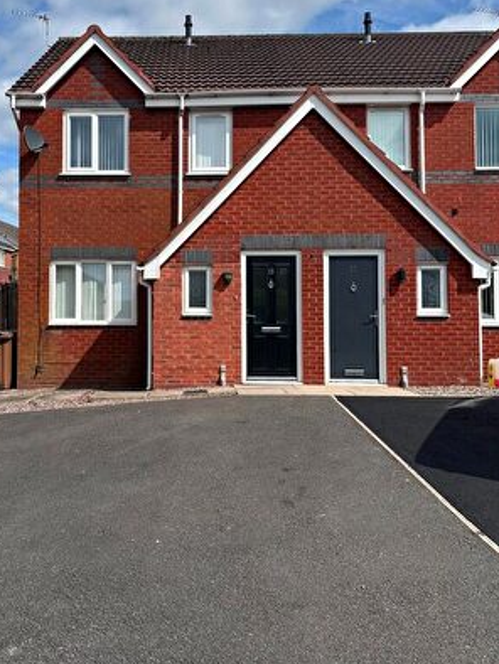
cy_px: 303
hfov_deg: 43.7
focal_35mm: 32
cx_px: 174
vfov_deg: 56.7
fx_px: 614
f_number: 1.78
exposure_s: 1/5000
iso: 80
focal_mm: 6.86
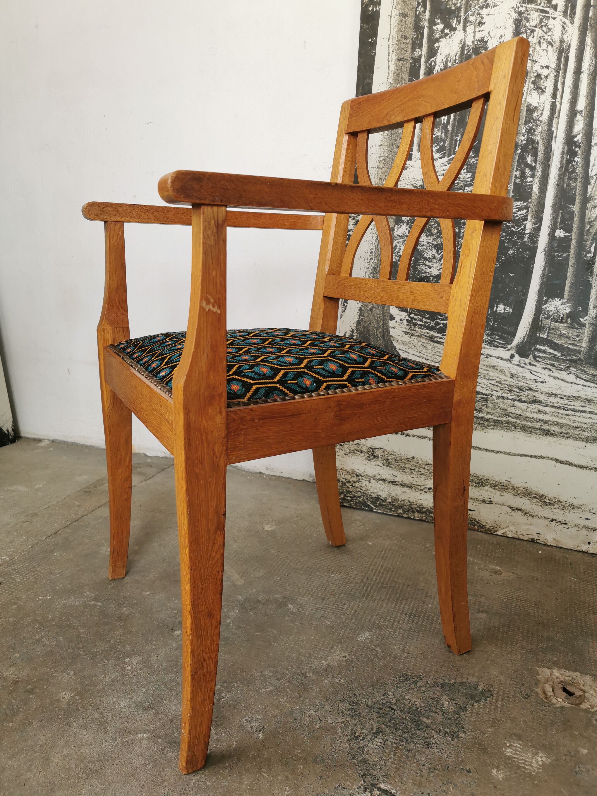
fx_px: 621
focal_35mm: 27
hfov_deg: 51.4
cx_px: 298
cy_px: 398
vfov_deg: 65.3
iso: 80
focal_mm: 5.56
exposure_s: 1/100
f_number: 1.6
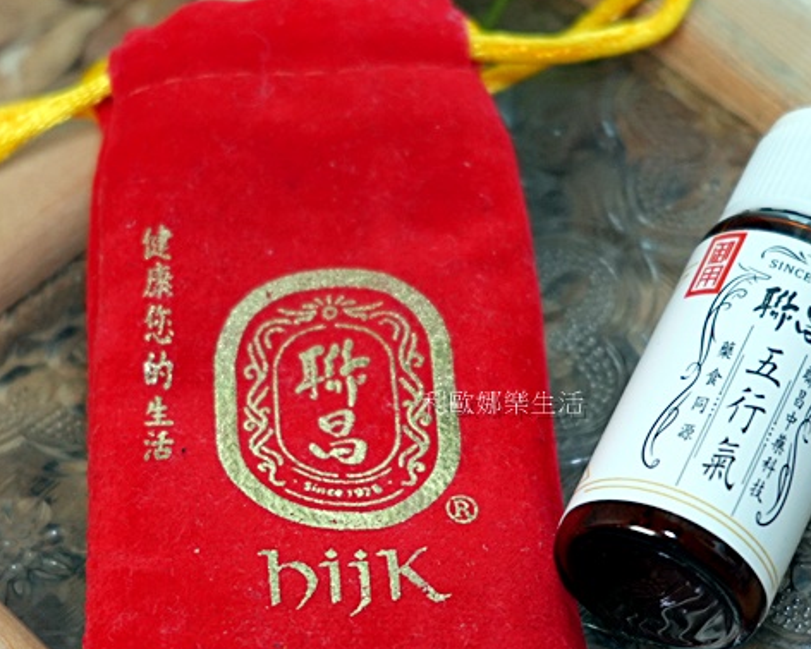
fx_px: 2978
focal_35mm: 124
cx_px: 498
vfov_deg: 12.4
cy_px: 404
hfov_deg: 15.5
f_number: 5.6
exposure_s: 1/160
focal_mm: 60
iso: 1000
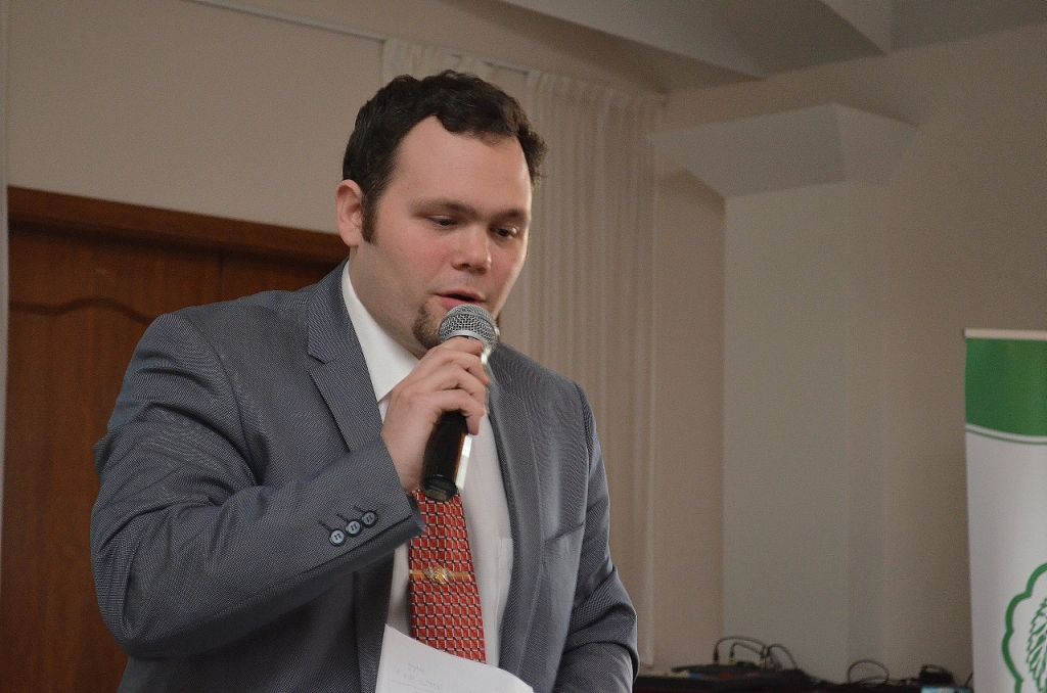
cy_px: 346
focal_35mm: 82
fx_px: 2394
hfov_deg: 24.7
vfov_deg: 16.5
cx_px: 524
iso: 3200
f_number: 5.6
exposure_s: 1/60
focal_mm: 55
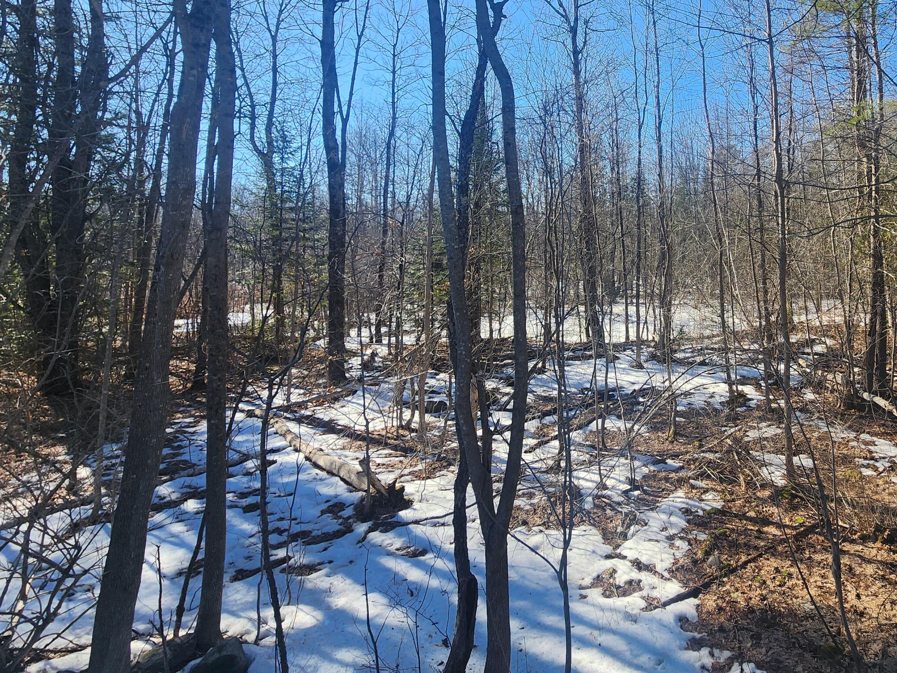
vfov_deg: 66.4
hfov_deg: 80.7
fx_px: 492
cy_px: 213
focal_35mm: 19
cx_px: 626
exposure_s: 1/868
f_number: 2.2
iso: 50
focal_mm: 2.2
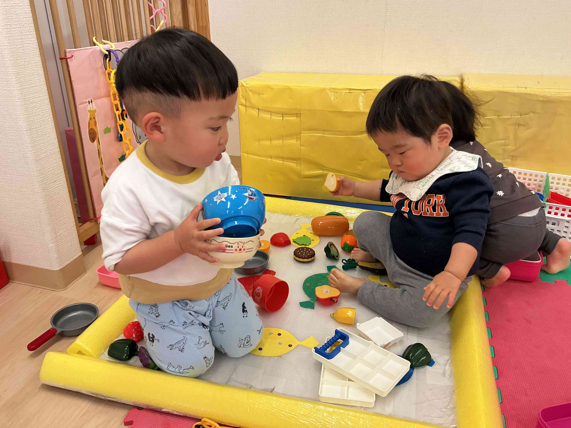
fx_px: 478
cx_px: 286
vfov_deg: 48.2
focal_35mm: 29
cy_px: 214
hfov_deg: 61.7
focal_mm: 3
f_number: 1.8
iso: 64
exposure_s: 1/100
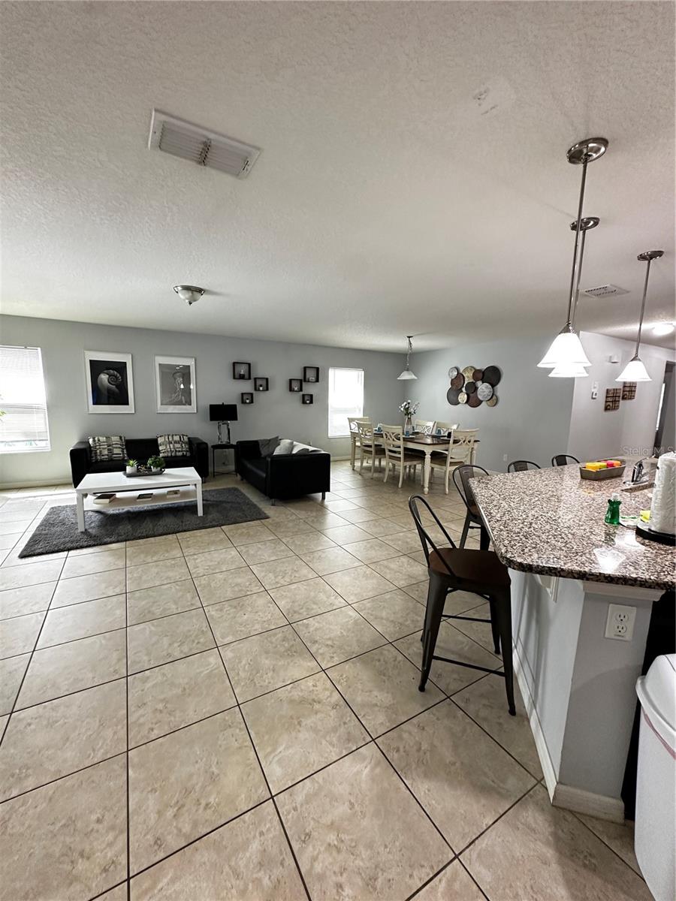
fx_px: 365
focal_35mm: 14
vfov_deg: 102.1
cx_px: 338
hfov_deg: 85.7
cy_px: 450
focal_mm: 2.22
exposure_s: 1/60
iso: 320
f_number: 2.2
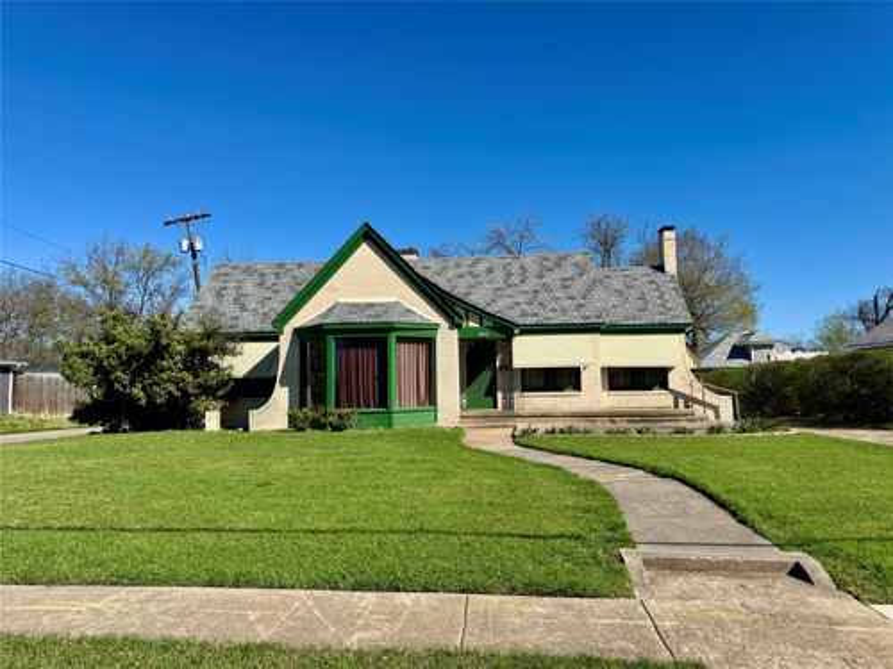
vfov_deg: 56.8
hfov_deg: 71.6
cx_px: 446
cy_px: 334
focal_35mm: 24
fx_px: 619
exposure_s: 1/5348
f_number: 1.78
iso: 80
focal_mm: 6.76
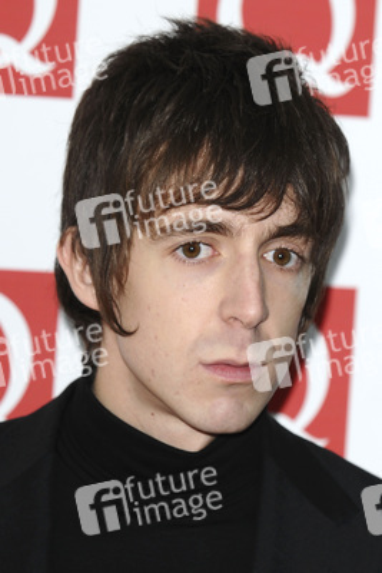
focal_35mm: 218
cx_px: 191
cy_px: 286
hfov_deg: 6.3
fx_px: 3459
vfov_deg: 9.5
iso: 320
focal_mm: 145
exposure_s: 1/200
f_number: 4.5
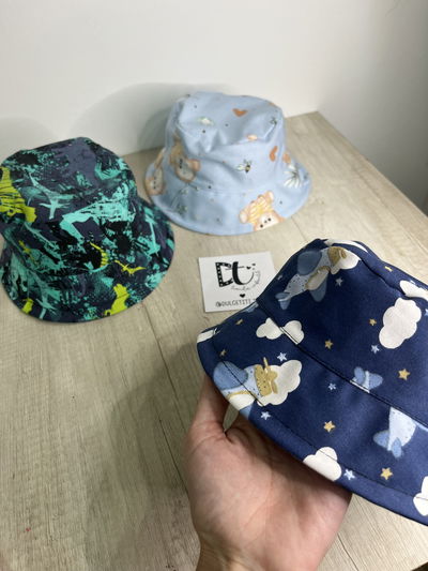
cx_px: 214
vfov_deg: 67.3
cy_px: 286
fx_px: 428
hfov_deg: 53.1
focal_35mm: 26
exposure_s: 1/122
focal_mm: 5.1
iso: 64
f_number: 1.6
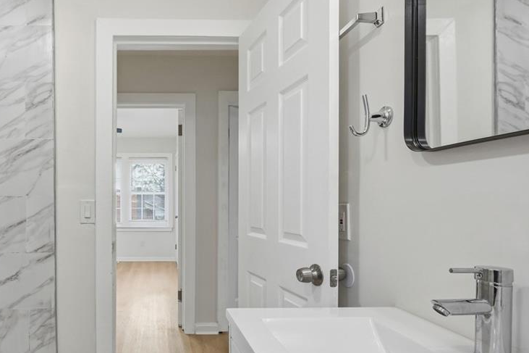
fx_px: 308
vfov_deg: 59.0
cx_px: 164
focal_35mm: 21
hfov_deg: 77.8
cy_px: 209
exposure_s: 1/52
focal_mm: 10
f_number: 9
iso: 250
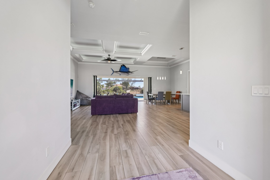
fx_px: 105
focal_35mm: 14
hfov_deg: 104.3
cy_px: 90
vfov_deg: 81.2
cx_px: 135
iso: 400
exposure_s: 1/80
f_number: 8
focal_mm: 14
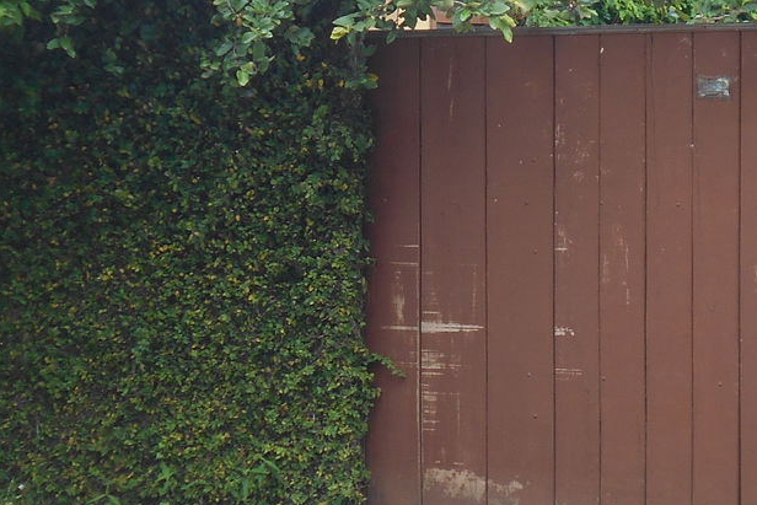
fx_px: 2839
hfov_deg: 15.2
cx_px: 499
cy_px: 195
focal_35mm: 135
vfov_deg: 10.2
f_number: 4.5
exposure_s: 1/80
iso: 80
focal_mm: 8.8
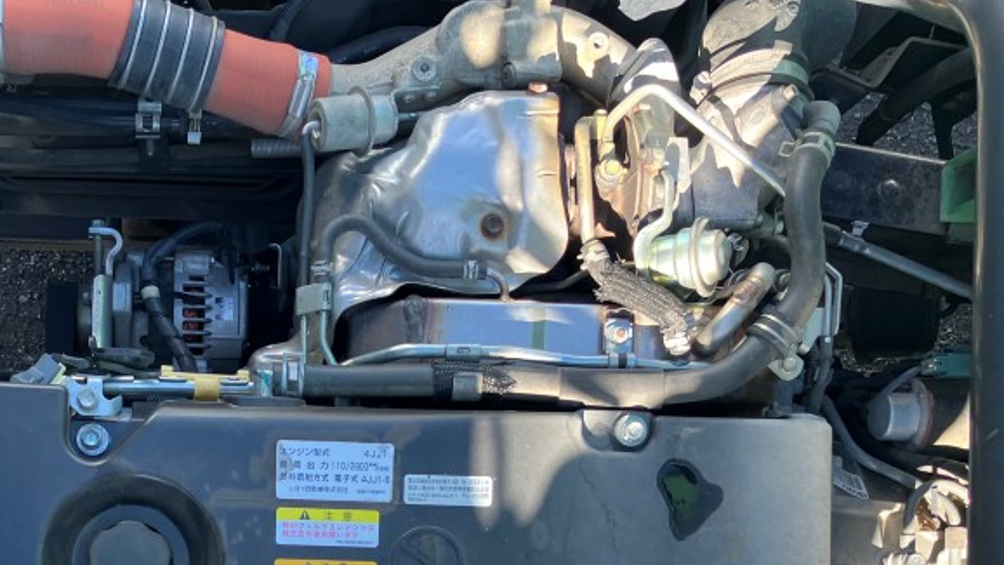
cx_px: 262
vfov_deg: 21.1
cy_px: 628
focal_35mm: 54
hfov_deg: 37.6
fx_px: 1437
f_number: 1.8
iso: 25
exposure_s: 1/148
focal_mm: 3.99
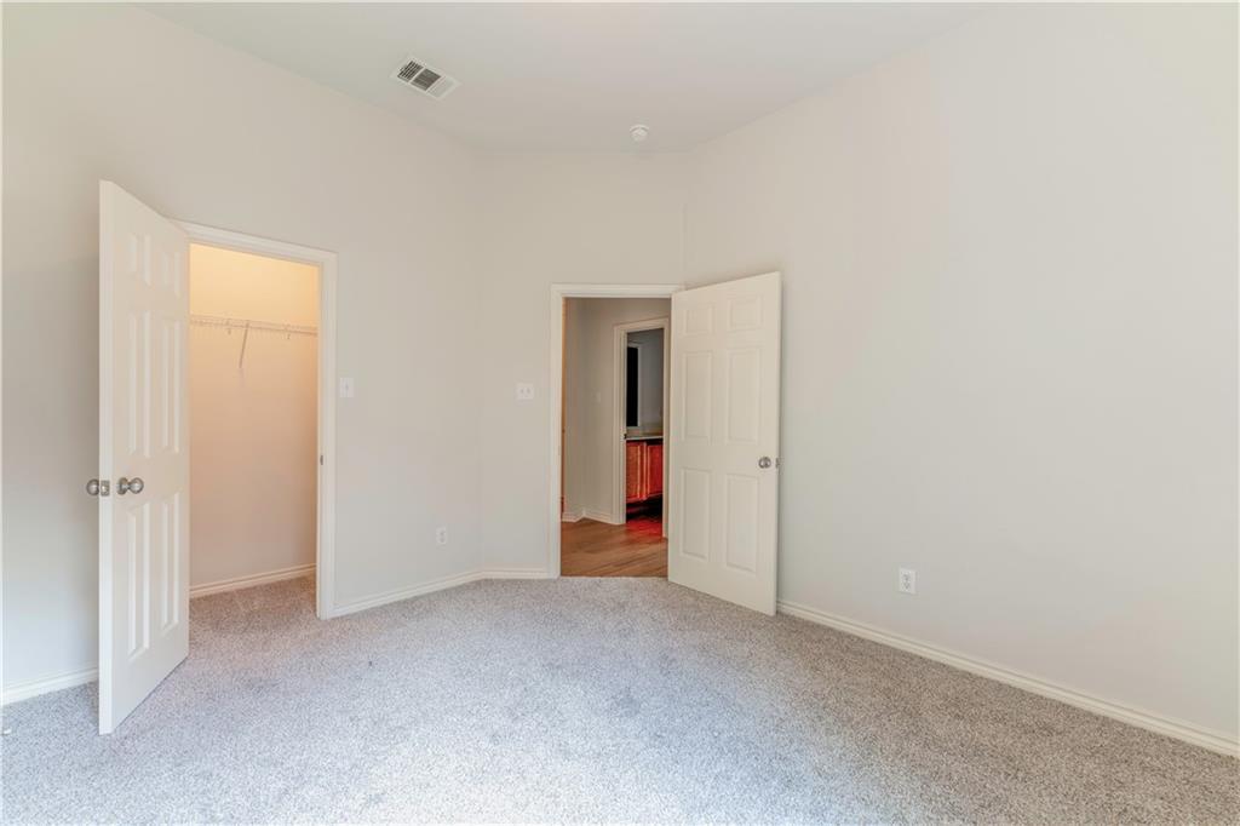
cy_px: 413
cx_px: 620
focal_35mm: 14
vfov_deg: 81.2
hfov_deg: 104.3
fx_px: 482
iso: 320
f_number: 4.5
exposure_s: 1/125
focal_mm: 14
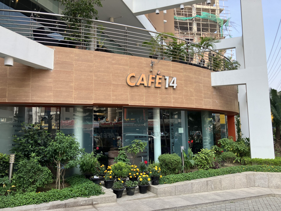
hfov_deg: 63.4
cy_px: 106
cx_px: 140
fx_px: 227
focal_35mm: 28
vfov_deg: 49.7
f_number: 1.8
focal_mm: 3.99
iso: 32
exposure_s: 1/405
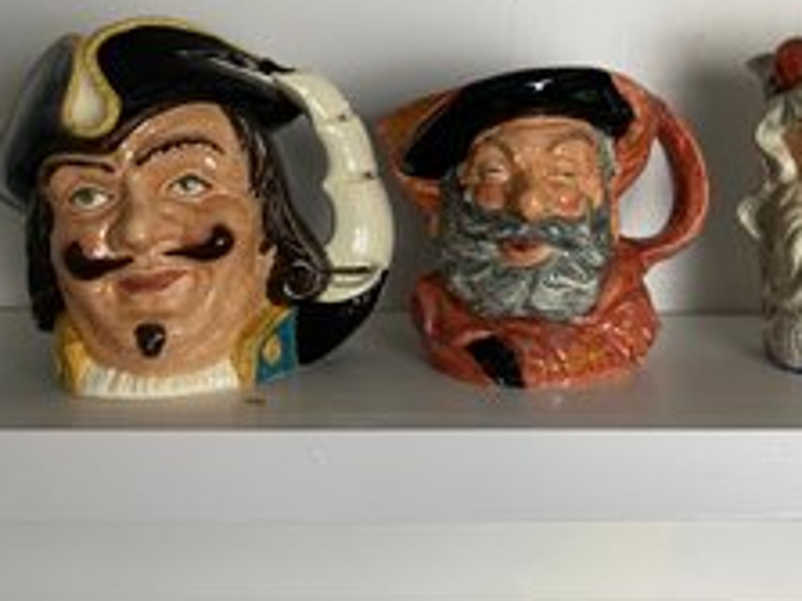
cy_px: 178
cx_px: 516
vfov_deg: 35.4
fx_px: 926
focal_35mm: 40
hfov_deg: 46.3
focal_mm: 4.25
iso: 80
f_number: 1.8
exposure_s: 1/120
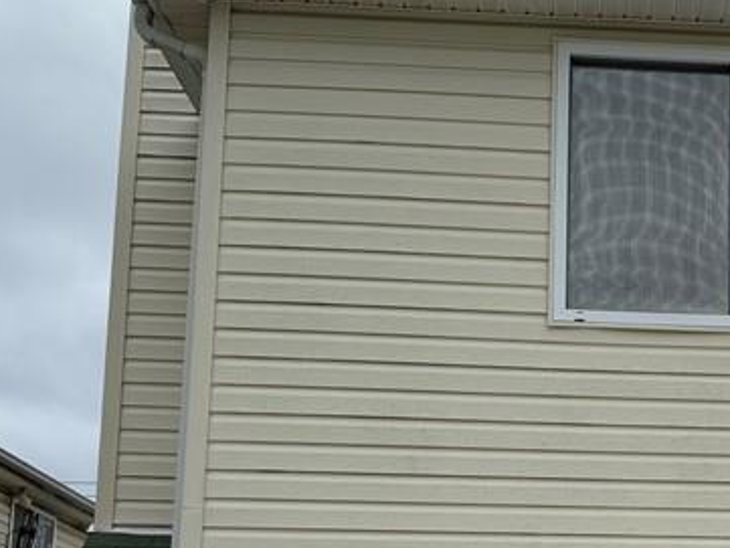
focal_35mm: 68
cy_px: 546
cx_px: 736
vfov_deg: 20.9
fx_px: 1434
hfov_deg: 26.9
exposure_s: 1/6173
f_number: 1.78
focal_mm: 6.76
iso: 80
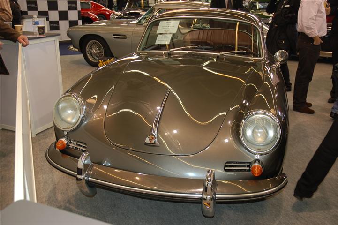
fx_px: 352
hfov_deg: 51.3
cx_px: 169
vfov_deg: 35.5
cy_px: 112
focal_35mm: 38
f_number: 3.8
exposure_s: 1/60
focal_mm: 25
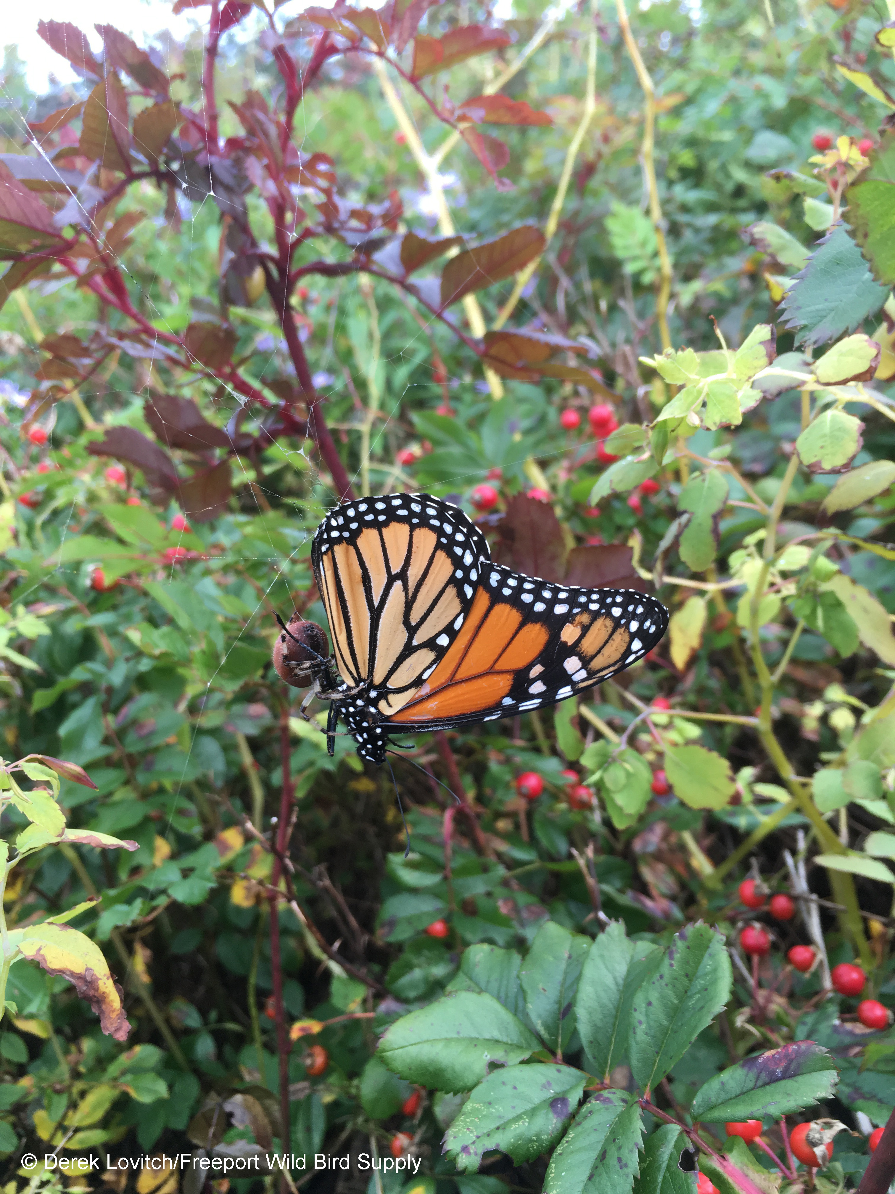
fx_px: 1000
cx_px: 448
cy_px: 597
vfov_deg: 61.7
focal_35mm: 29
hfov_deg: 48.2
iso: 32
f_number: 2.2
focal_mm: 4.15
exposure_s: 1/120
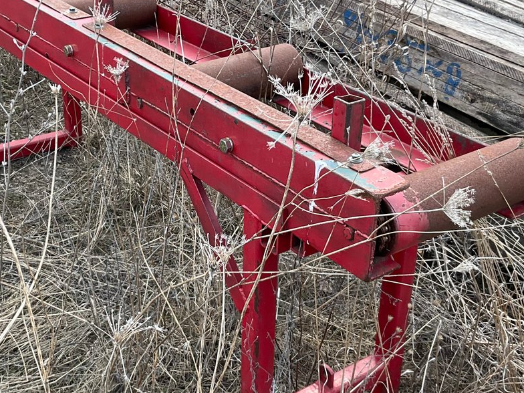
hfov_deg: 34.2
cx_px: 198
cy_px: 194
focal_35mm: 56
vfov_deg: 26.1
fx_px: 848
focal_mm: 3
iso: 25
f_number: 1.8
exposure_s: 1/316
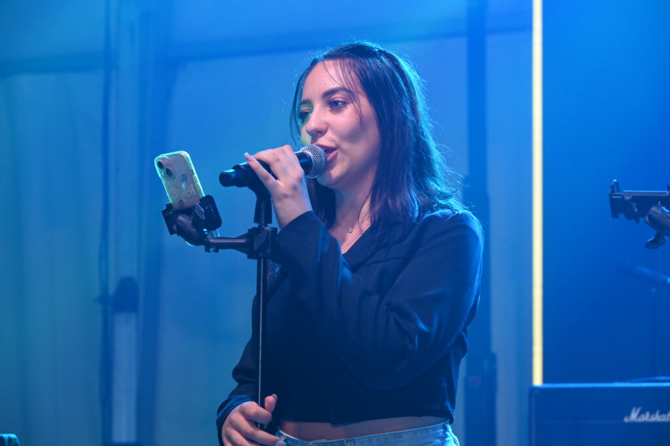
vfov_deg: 14.8
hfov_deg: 22.2
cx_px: 335
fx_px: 1711
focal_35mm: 92
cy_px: 223
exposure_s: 1/100
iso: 7200
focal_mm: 92
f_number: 6.3
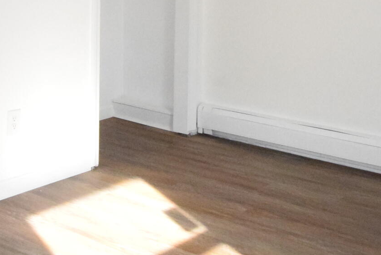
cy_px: -31
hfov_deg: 31.4
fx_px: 678
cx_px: 189
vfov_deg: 20.2
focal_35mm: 64
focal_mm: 12
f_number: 20
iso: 6400
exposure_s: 1/200
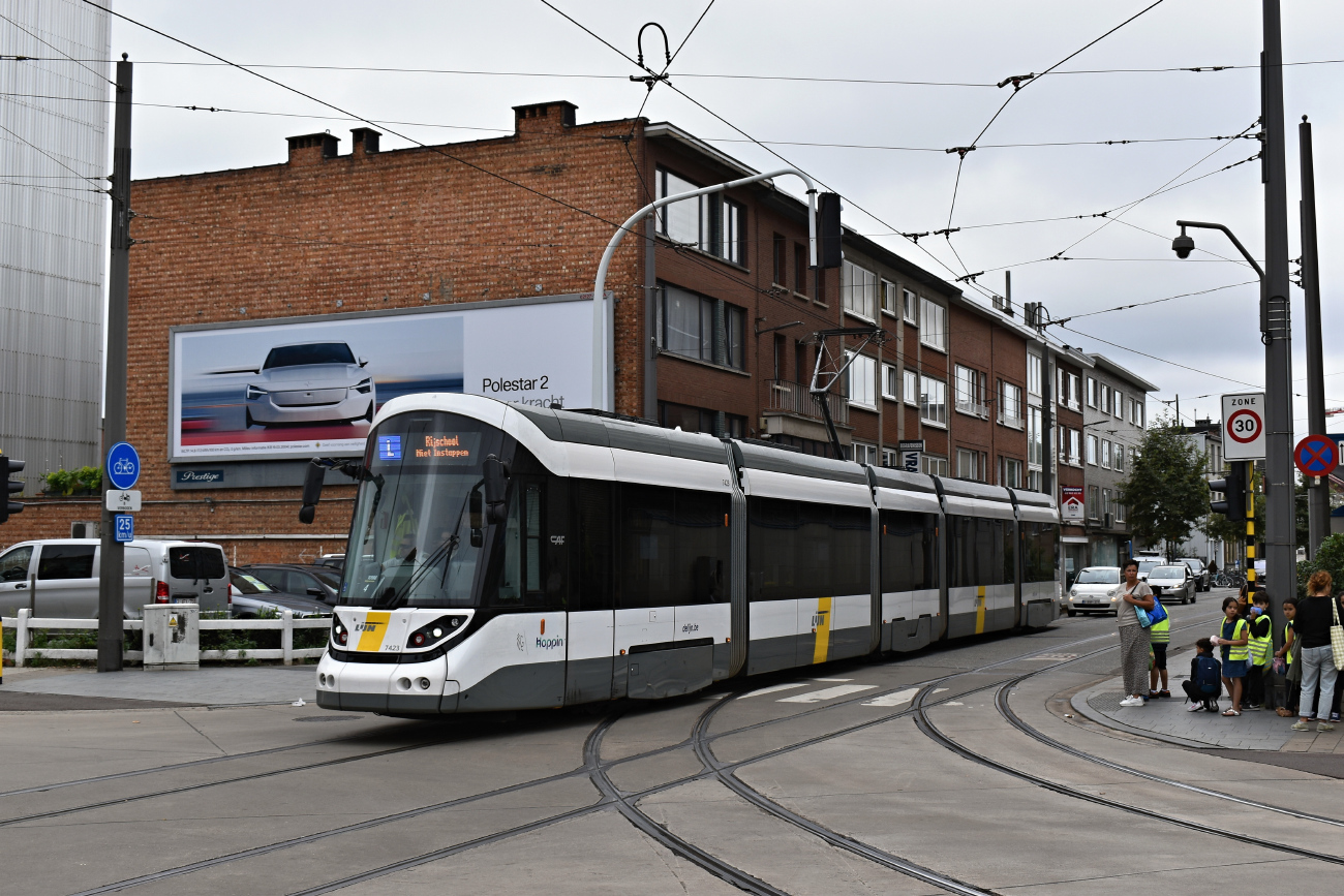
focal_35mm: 45
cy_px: 448
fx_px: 1680
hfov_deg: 43.6
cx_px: 672
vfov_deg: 29.9
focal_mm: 30
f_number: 8
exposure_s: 1/250
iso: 200
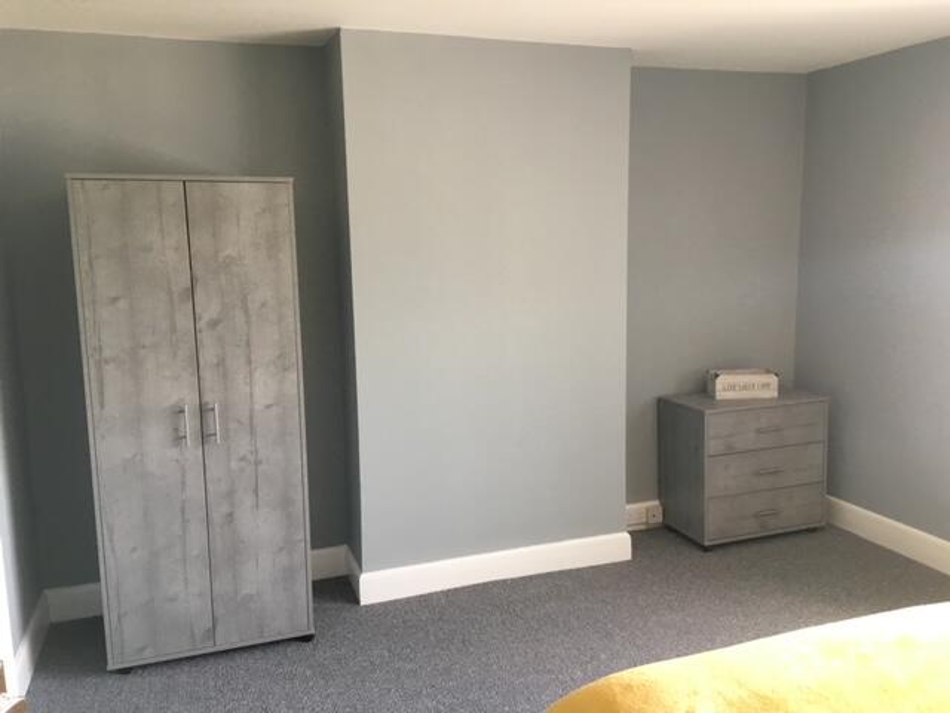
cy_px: 356
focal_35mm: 29
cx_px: 475
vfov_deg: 48.2
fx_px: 796
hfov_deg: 61.7
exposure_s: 1/33
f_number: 2.2
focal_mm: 4.15
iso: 100
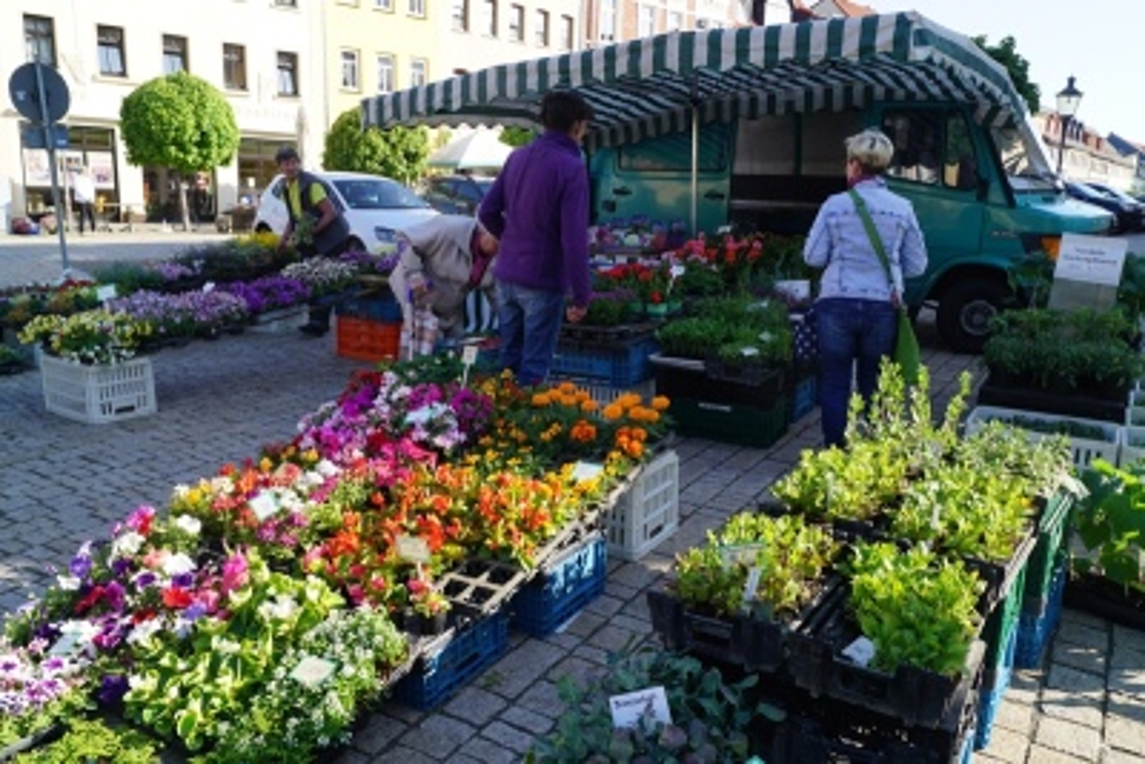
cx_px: 572
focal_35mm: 27
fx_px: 859
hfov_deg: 67.4
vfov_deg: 48.0
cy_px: 382
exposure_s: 1/100
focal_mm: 18
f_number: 7.1
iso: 100
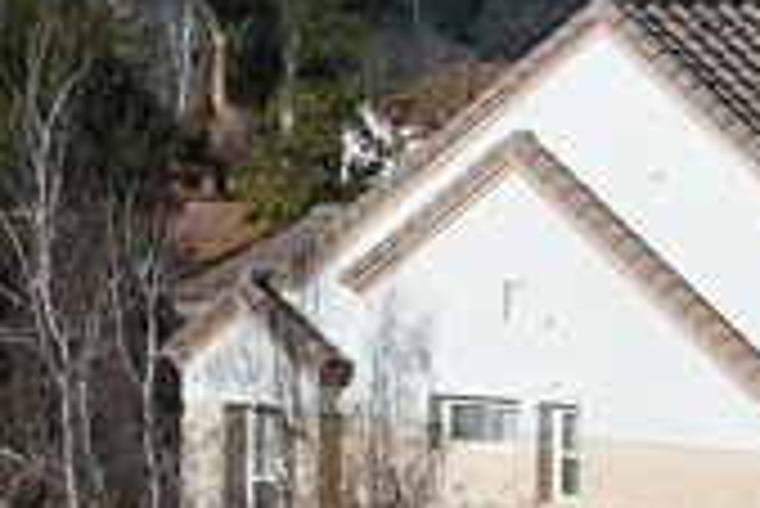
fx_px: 10332
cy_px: -276
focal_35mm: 489
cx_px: -180
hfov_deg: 4.2
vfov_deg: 2.8
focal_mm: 86
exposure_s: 1/500
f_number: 22
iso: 800
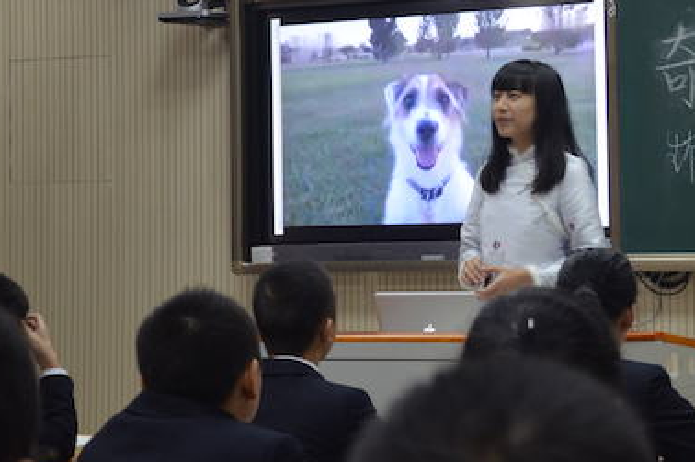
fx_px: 2140
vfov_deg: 12.3
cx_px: 623
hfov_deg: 18.2
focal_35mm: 111
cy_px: 114
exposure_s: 1/40
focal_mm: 40
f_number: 4.5
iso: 800
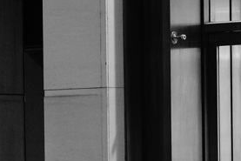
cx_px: -91
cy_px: 191
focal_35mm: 388
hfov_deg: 5.3
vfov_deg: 3.5
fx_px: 2599
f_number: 2.8
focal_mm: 70
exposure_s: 1/30
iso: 800
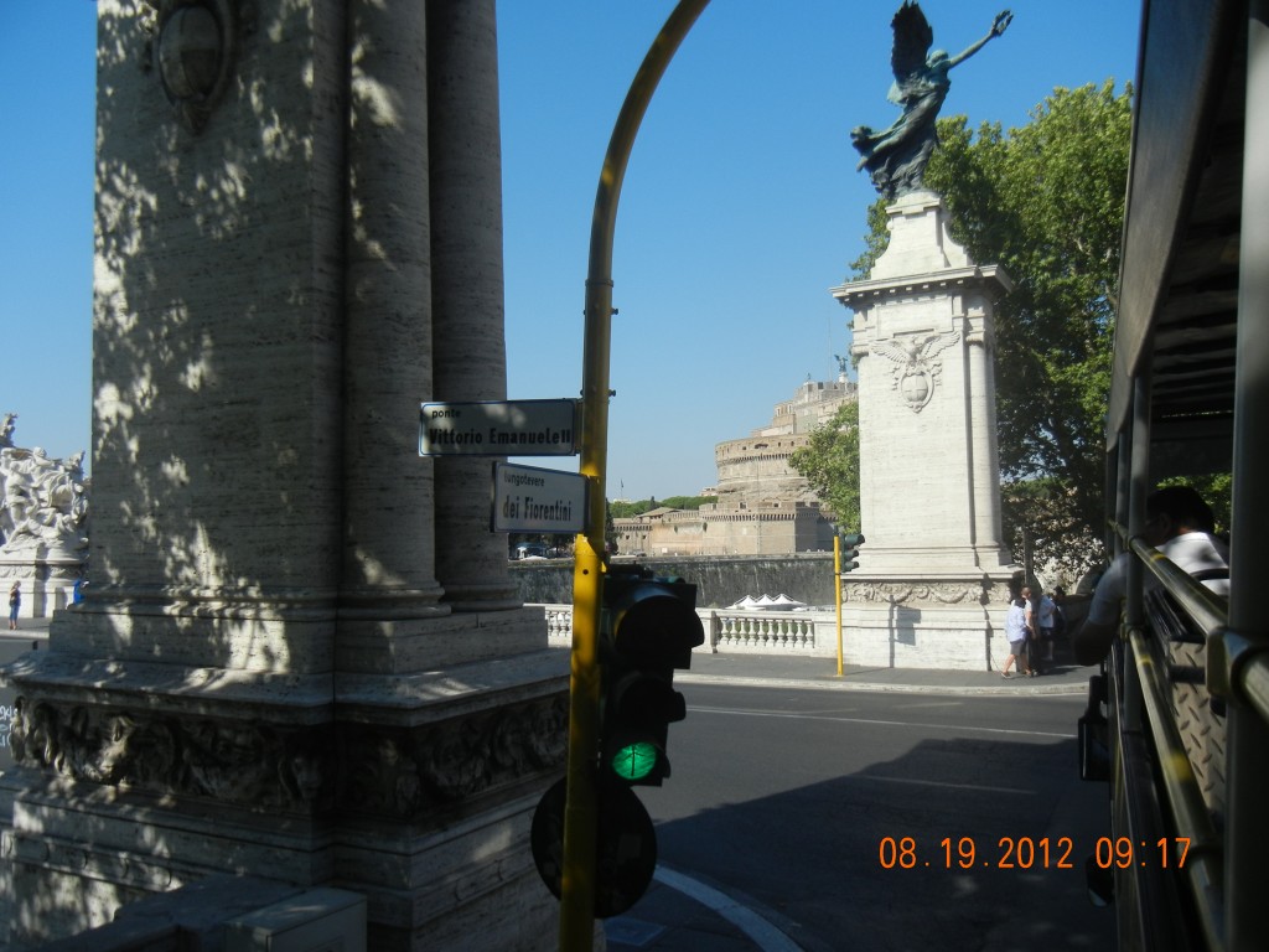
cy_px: 476
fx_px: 1100
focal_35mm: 30
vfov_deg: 46.8
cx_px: 634
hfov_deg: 60.0
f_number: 7
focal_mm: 5.4
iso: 160
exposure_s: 1/392
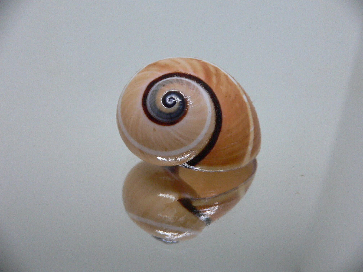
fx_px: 367
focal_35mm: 35
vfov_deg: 40.7
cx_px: 182
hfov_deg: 52.6
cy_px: 136
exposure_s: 1/50
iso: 200
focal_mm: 4.6
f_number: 2.8
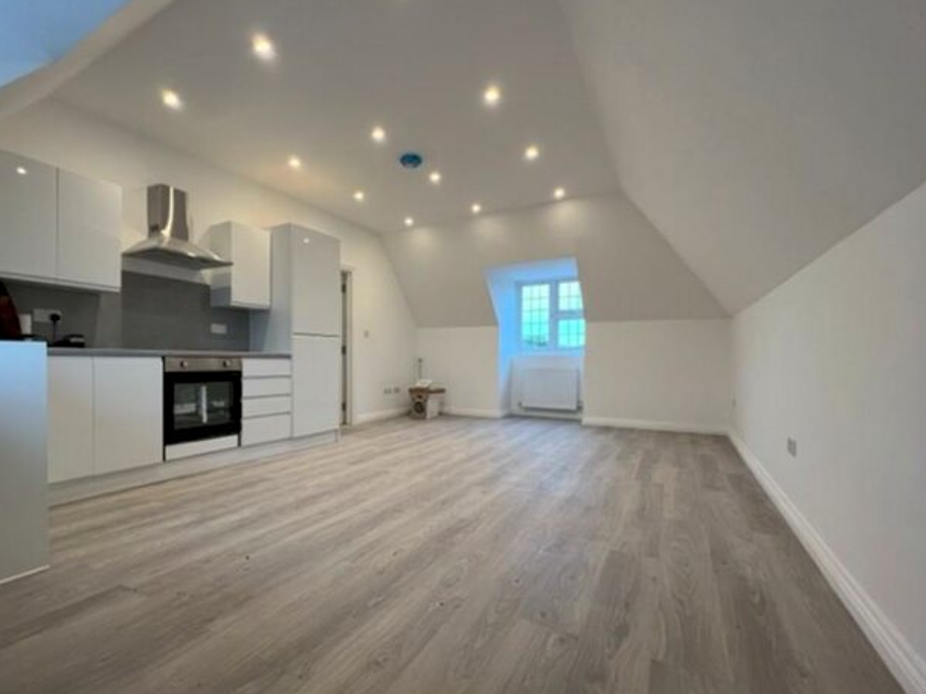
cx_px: 429
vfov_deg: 81.6
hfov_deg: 98.0
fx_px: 401
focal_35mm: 15
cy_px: 367
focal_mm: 1.57
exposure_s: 1/100
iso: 125
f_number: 1.8
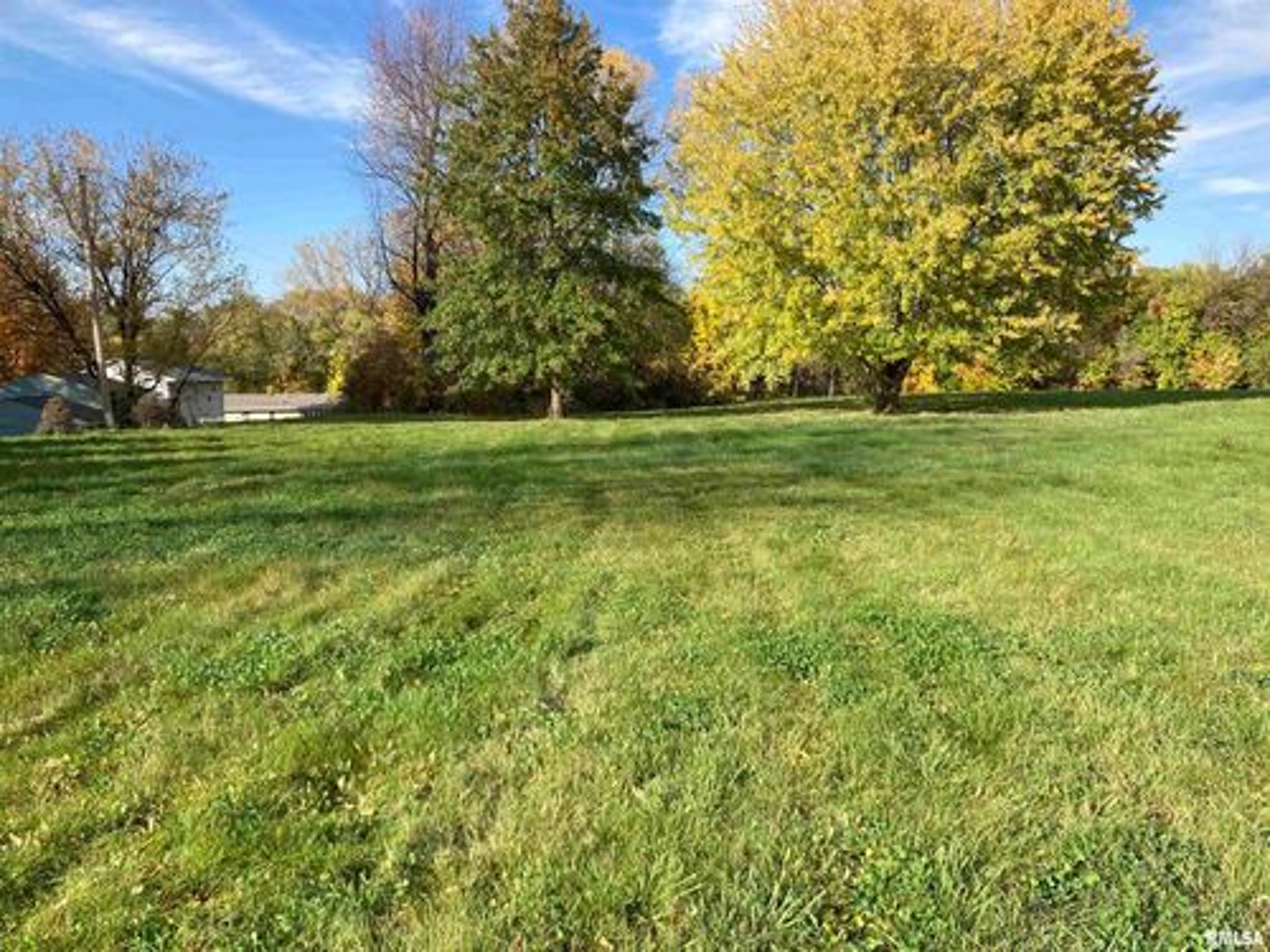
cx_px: 635
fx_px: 1027
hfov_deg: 63.4
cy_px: 476
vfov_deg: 49.7
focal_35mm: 28
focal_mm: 3.99
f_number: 1.8
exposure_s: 1/960
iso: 20
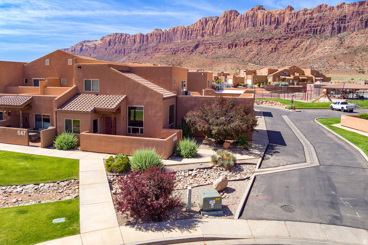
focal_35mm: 23
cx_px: 184
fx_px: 235
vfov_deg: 55.1
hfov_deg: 76.1
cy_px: 122
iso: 133
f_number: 2.8
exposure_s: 1/3800
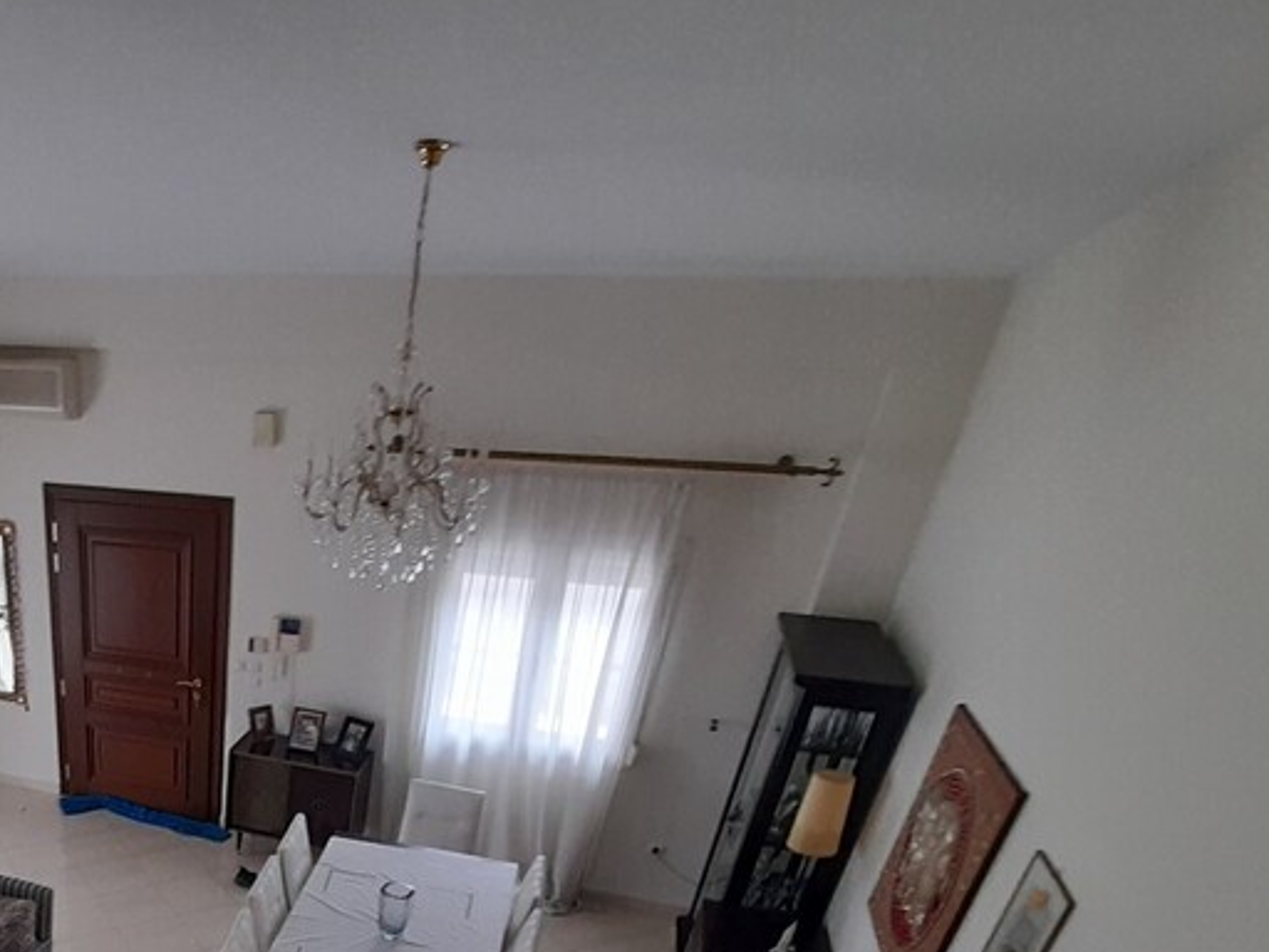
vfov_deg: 46.8
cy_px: 890
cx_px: 151
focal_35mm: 26
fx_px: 953
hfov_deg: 58.6
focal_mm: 1.42
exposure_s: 1/33
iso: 160
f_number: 2.2
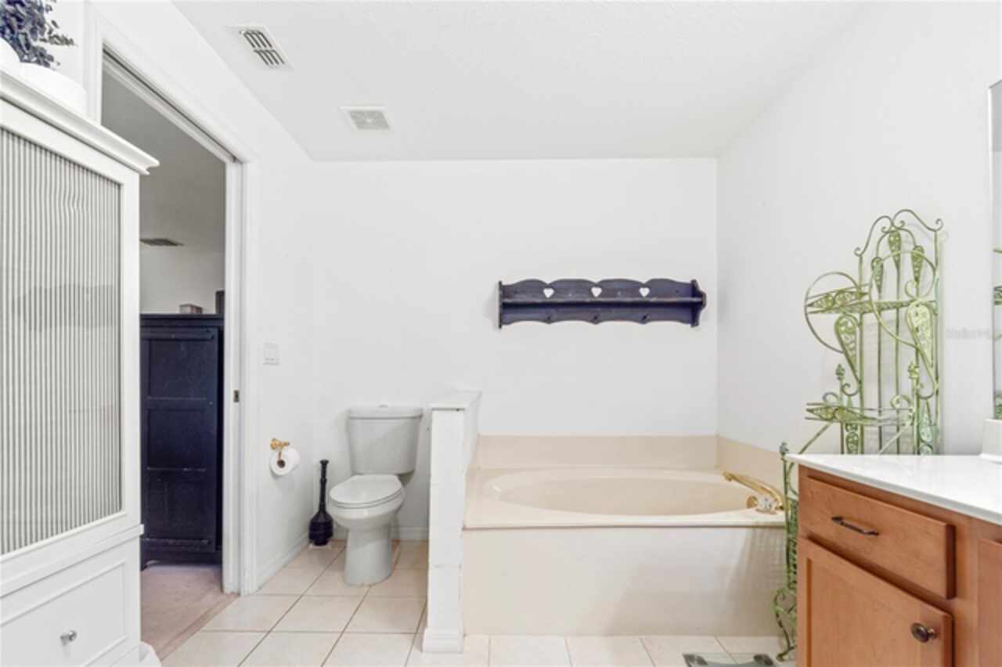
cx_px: 501
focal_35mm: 15
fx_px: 417
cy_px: 334
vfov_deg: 77.3
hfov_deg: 100.4
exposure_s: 1
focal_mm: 10
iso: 100
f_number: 8
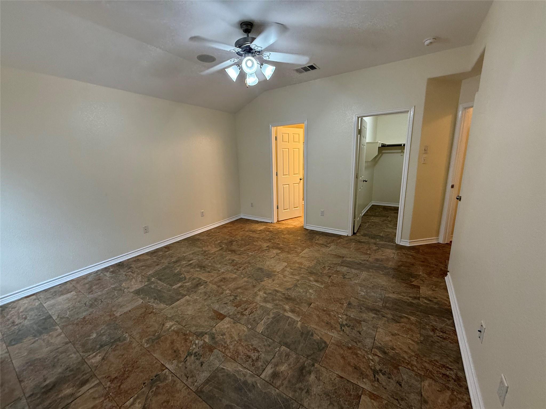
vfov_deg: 85.7
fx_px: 221
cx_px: 273
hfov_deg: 102.1
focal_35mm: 14
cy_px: 204
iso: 250
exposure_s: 1/60
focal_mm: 2.22
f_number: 2.2
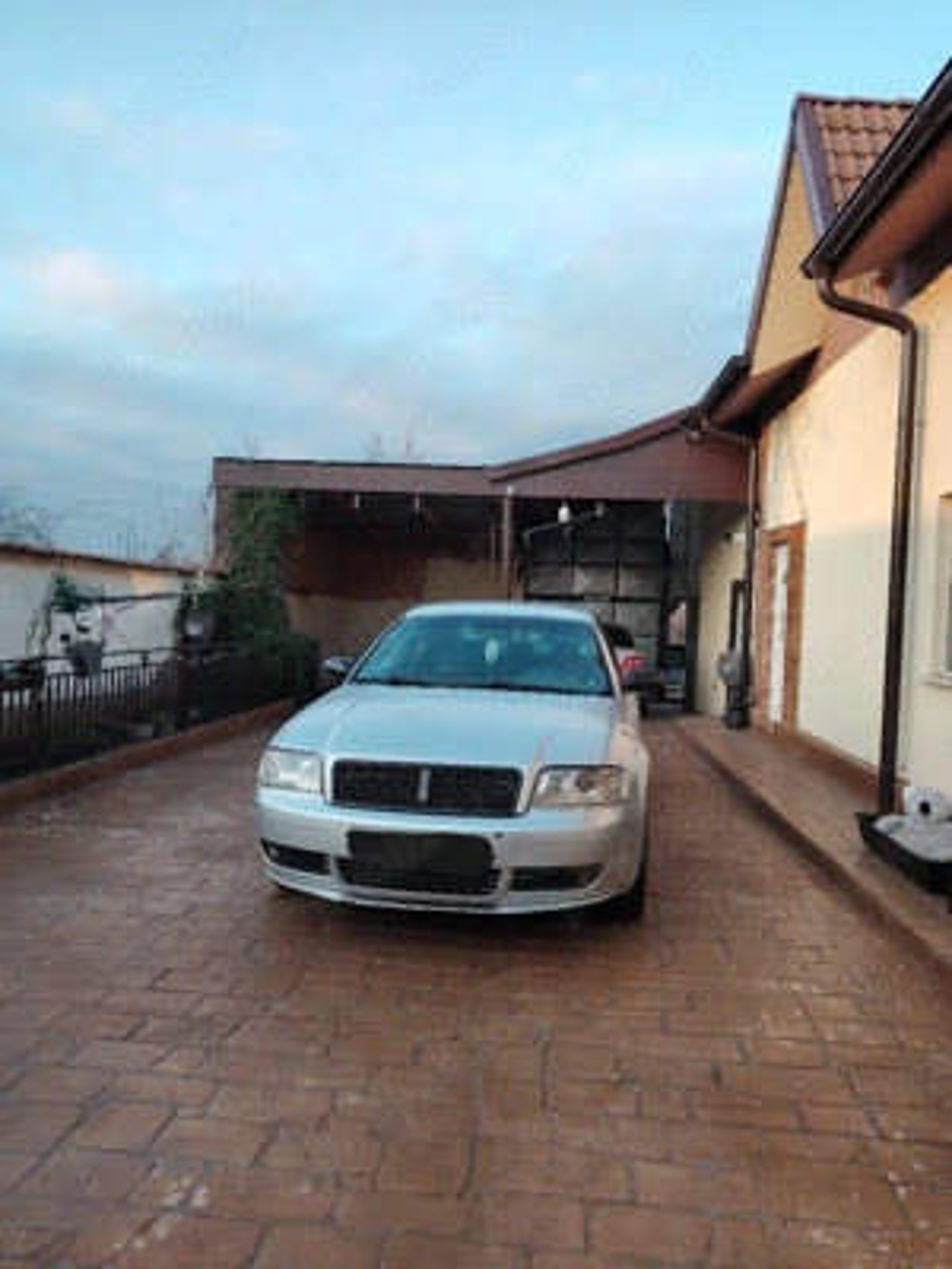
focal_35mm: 24
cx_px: 476
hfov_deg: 56.8
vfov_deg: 71.6
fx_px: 880
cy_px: 634
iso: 167
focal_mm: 5.25
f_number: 1.75
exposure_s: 1/100
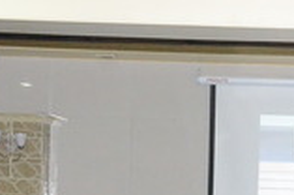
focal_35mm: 188
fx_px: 1532
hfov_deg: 10.8
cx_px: 313
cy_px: 336
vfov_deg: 7.1
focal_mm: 32
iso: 5000
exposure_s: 1/125
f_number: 5.6
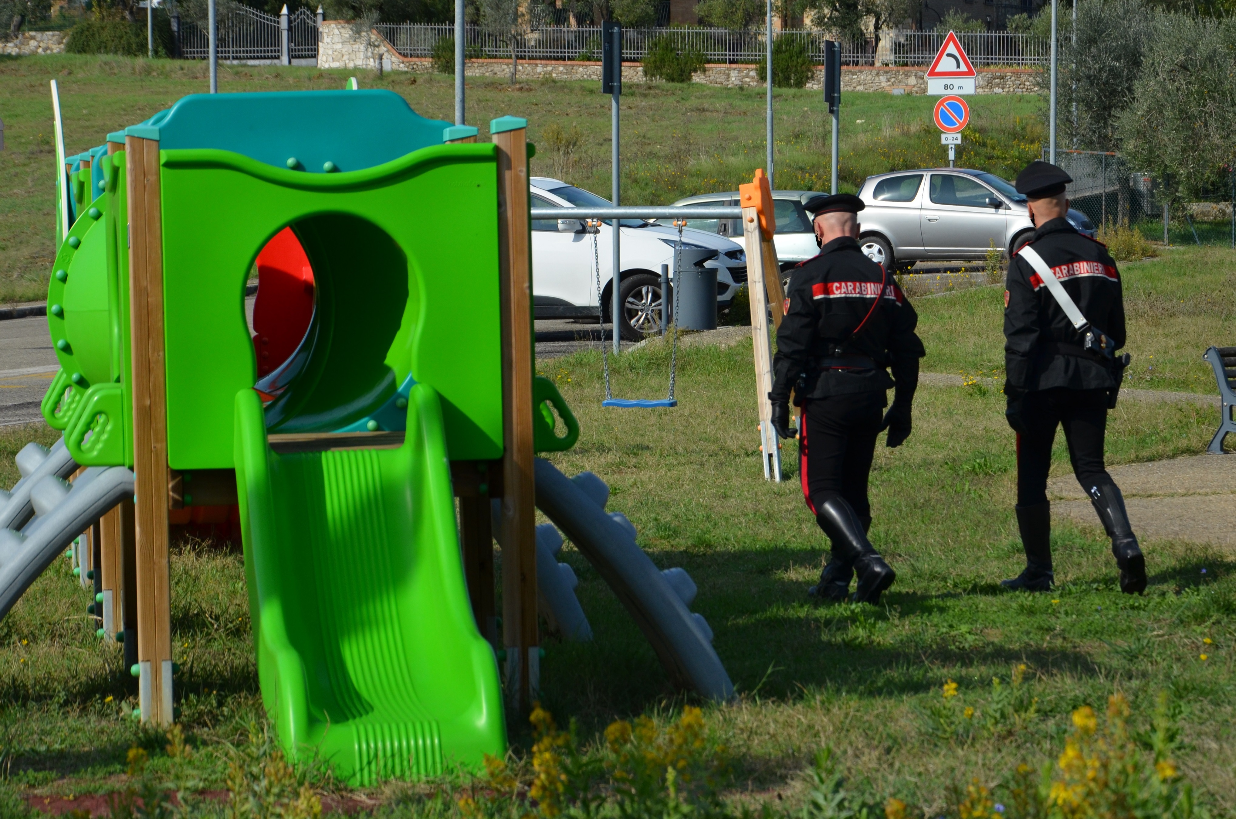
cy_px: 410
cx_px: 618
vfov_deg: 12.1
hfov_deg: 18.2
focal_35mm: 112
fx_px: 3854
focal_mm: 75
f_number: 7.1
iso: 400
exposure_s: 1/2000
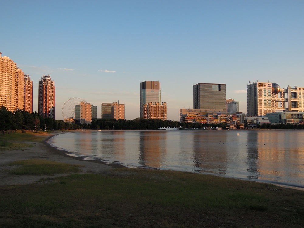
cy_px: 114
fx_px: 307
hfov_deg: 52.6
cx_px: 152
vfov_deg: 40.7
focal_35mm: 35
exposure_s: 1/500
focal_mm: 6.3
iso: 160
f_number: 3.2
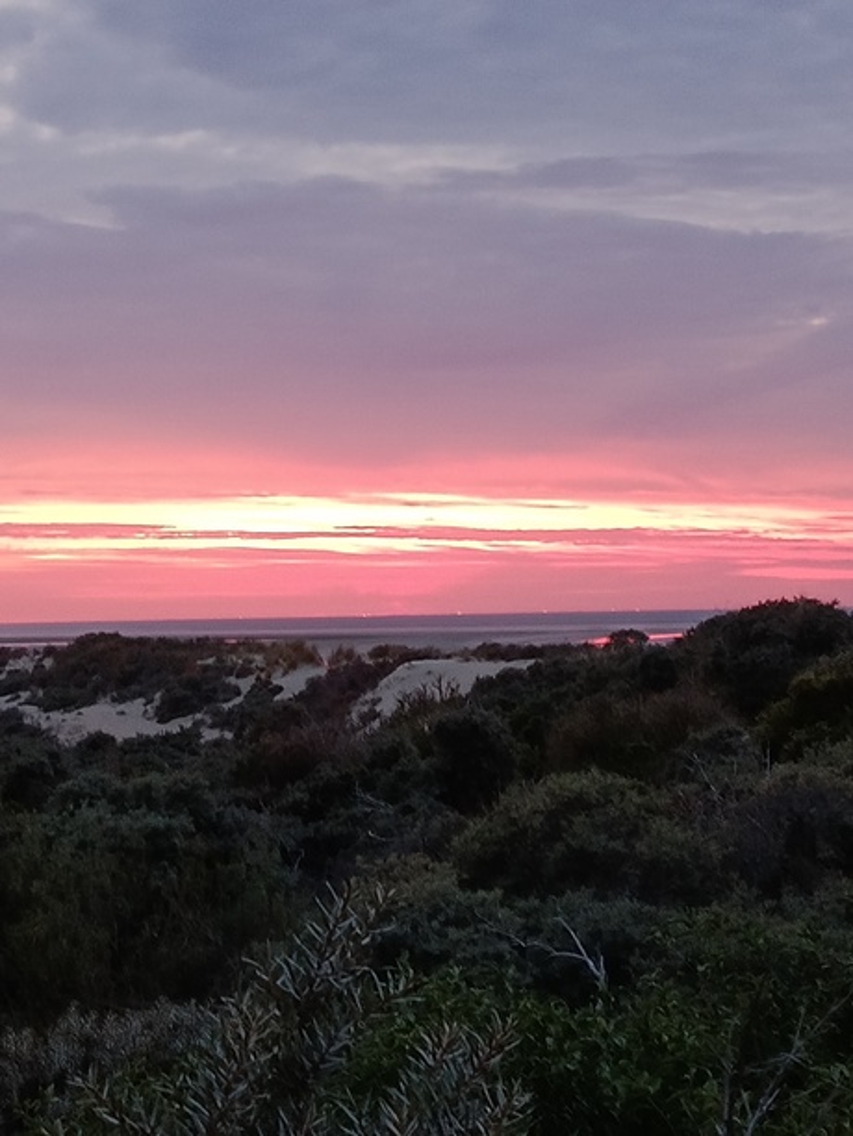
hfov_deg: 20.4
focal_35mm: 72
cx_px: 426
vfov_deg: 27.0
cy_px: 568
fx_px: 2365
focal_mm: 5.24
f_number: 1.7
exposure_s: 1/33.3
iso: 1164
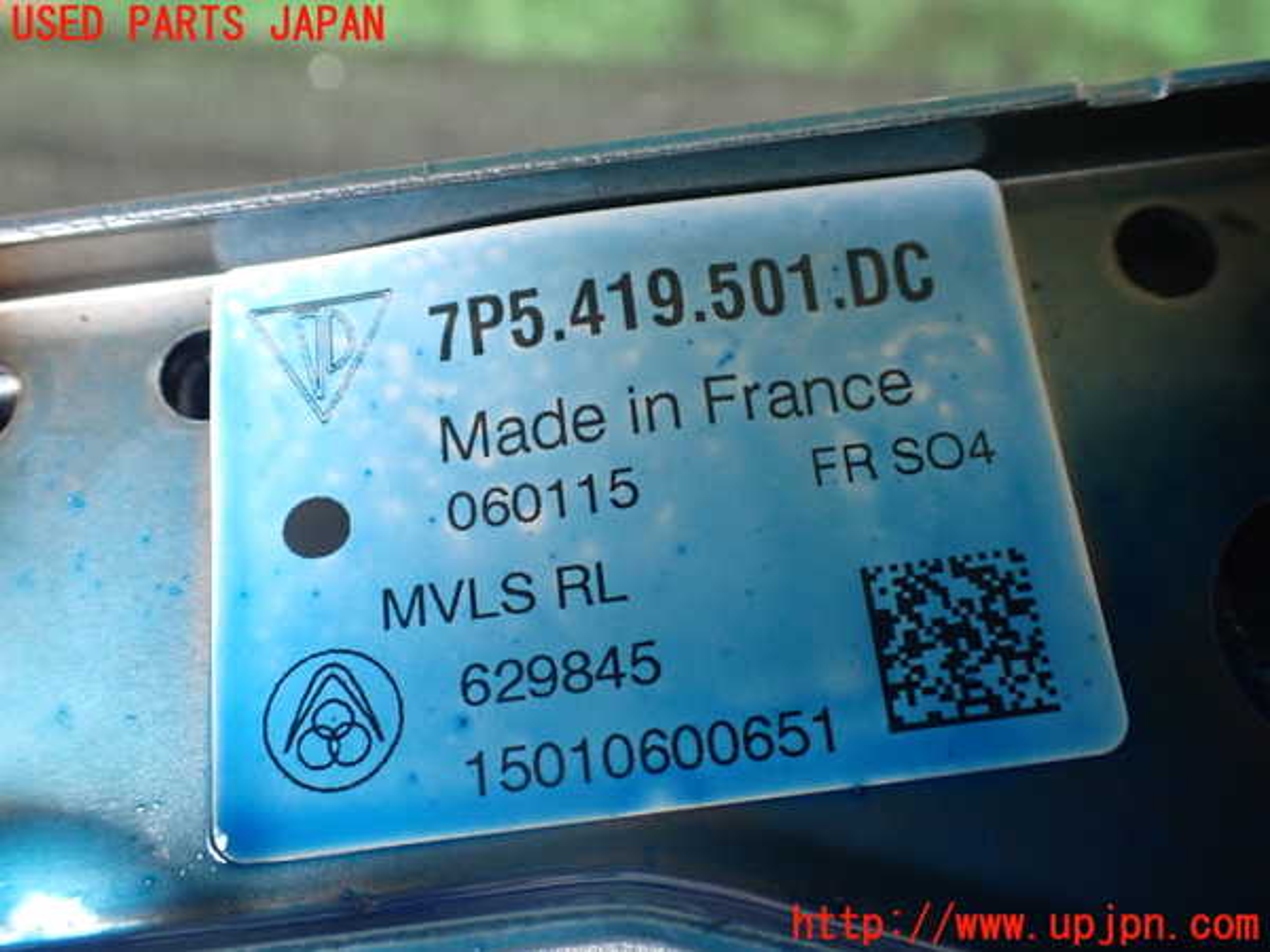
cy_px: 476
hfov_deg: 60.0
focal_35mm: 30
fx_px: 1101
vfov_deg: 46.8
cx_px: 635
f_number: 2.3
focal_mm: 5.4
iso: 800
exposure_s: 1/40
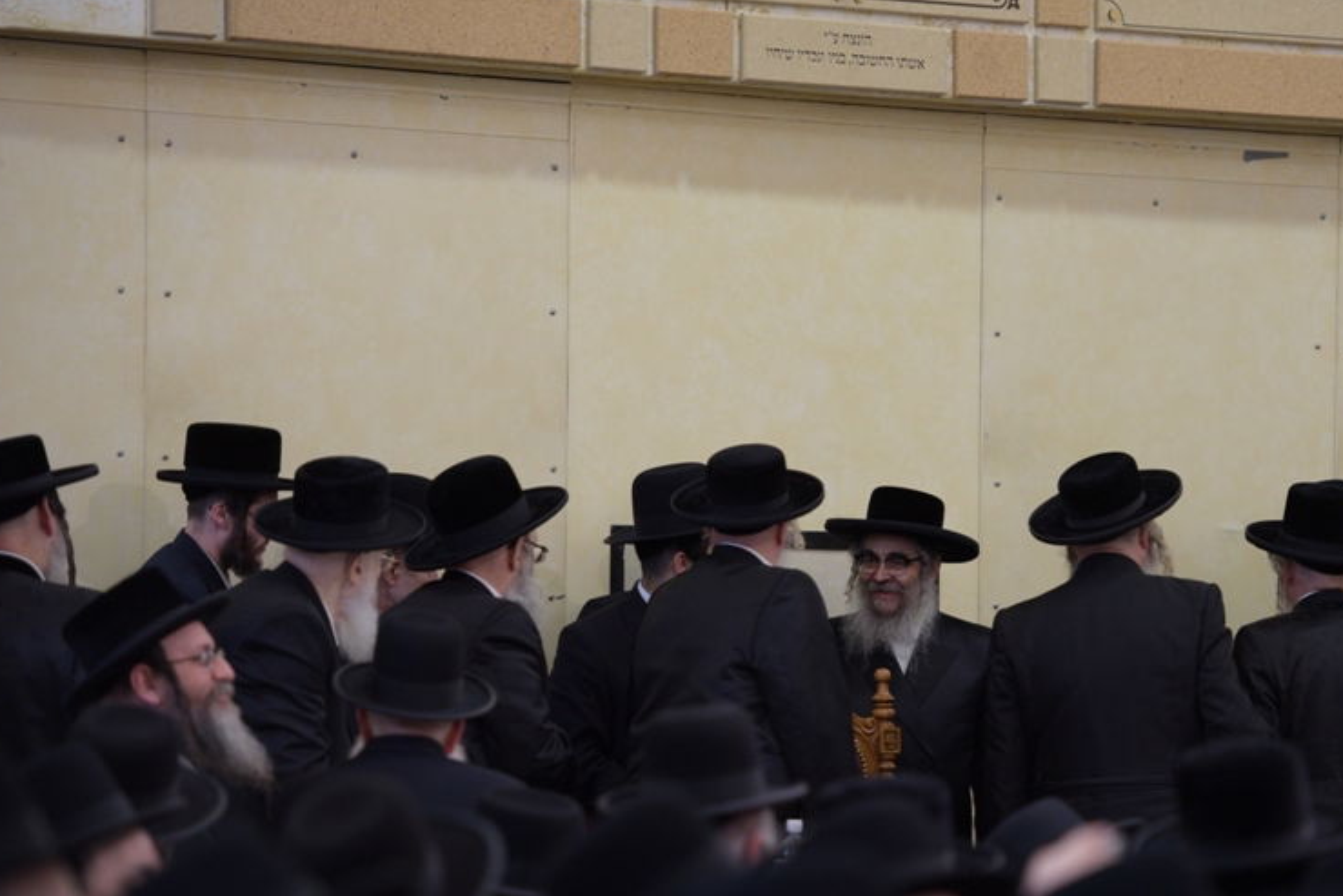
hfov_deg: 10.6
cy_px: 588
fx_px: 7238
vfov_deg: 7.1
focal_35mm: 194
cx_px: 874
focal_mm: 140
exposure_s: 1/125
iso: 800
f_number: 2.8
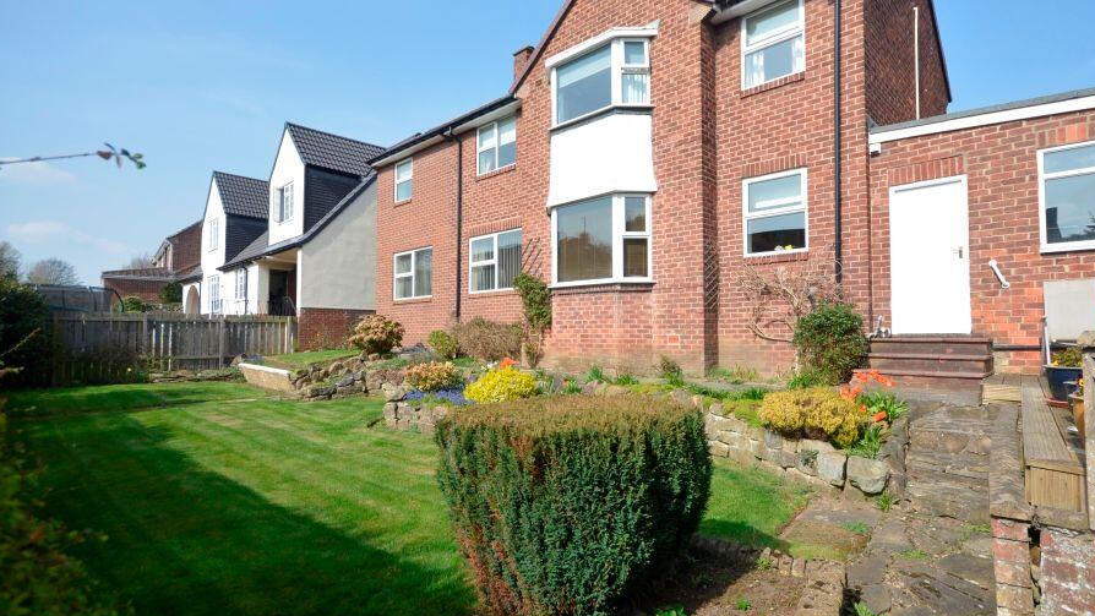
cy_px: 320
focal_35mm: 18
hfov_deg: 92.4
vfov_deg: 61.0
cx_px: 598
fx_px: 523
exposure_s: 1/250
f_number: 8
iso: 125
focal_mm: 10
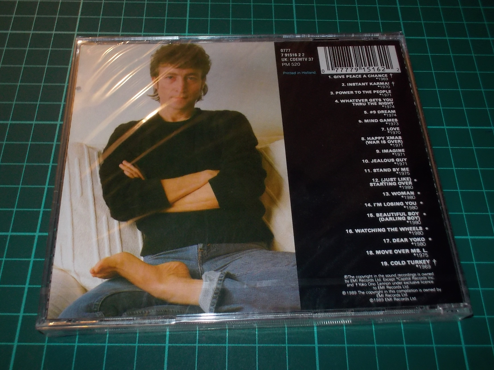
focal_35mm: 38
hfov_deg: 49.0
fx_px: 542
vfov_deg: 37.7
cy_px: 180
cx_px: 250
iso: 200
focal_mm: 5.2
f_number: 3.7
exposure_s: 1/30
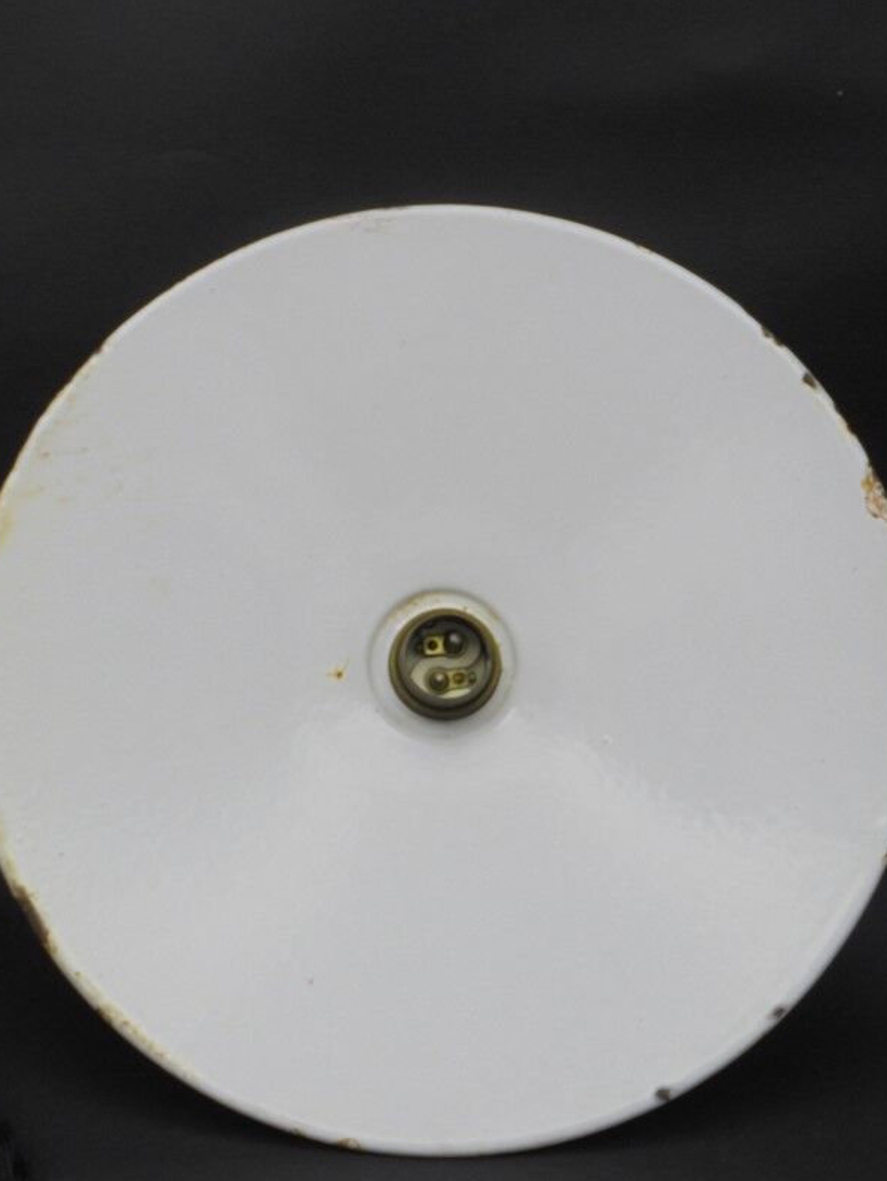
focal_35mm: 43
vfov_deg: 43.8
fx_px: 1468
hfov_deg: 33.6
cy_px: 618
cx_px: 435
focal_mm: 6.9
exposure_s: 1/50
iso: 100
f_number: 4.2
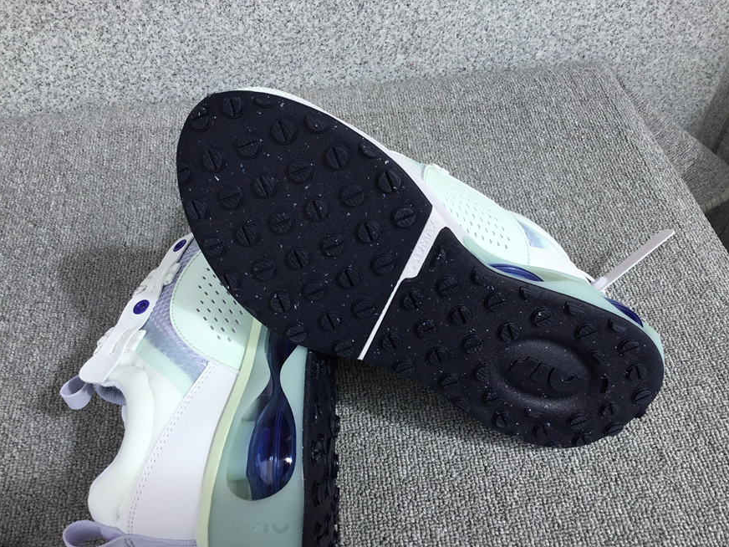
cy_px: 274
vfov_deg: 44.2
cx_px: 372
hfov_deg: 56.8
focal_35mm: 32
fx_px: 674
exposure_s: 1/637
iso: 25
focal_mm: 3.3
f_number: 2.4
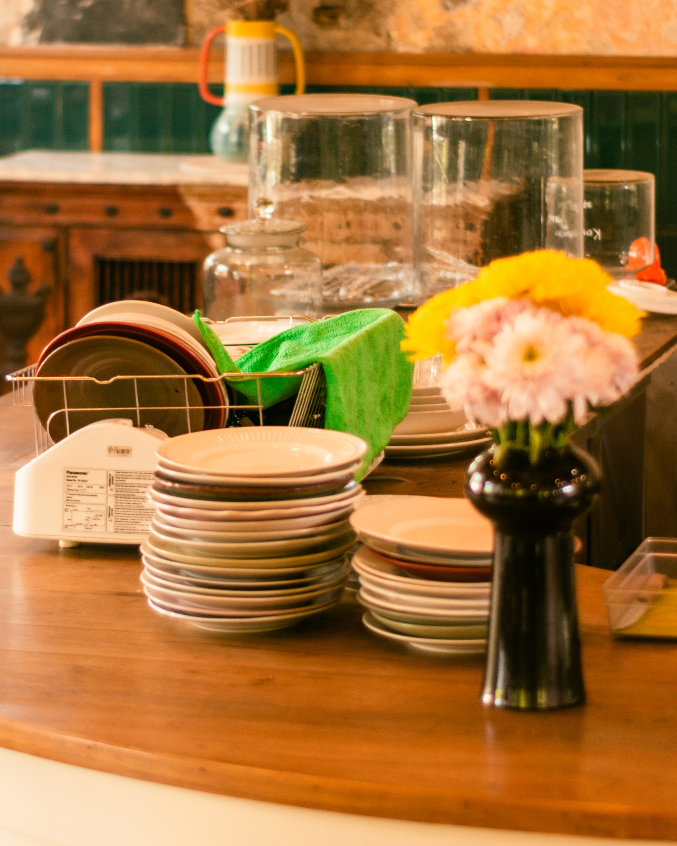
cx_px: 251
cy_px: 388
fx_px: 3206
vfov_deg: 15.0
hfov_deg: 12.0
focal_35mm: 128
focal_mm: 50
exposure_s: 1/100
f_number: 1.8
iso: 200
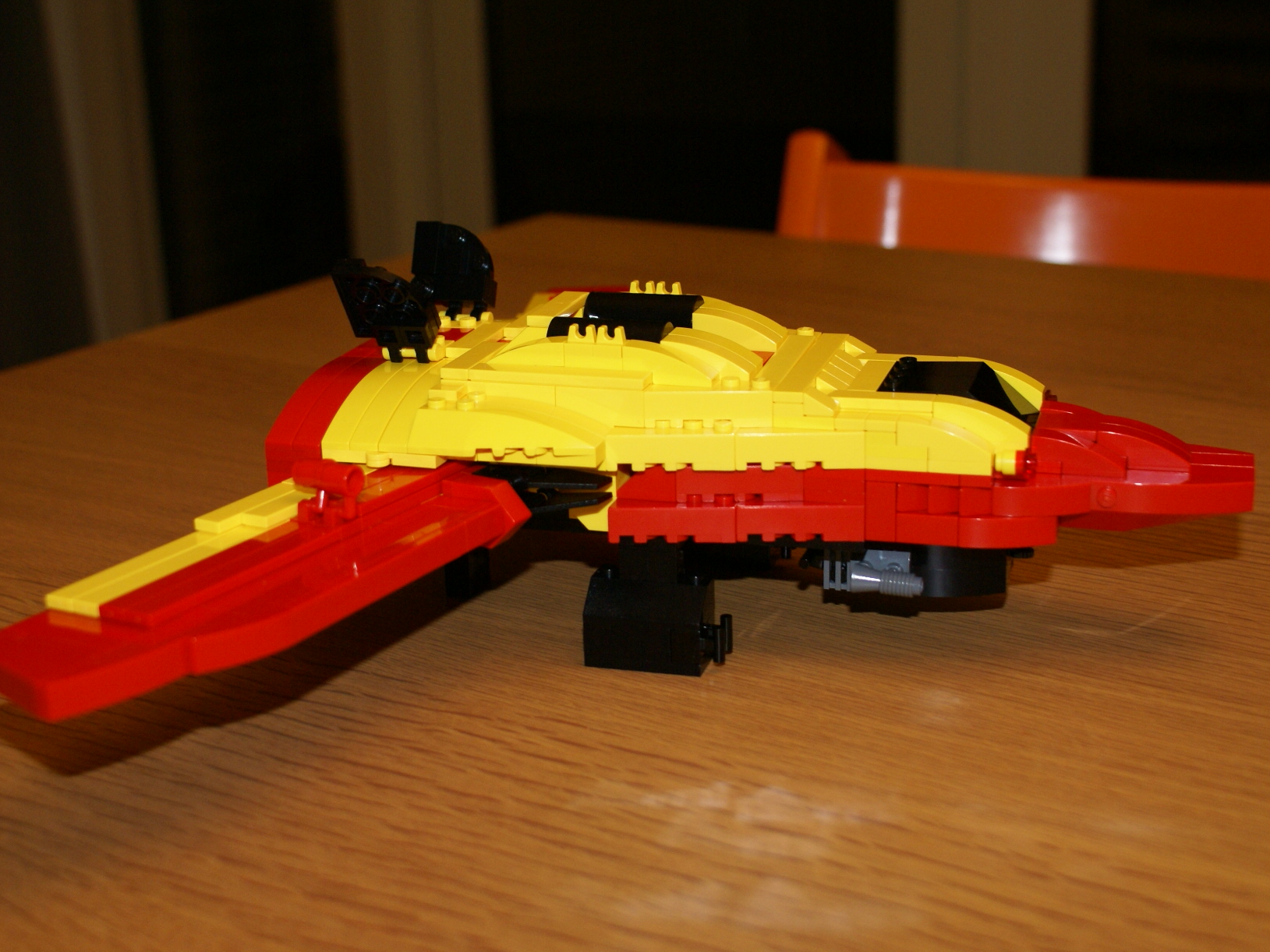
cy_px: 460
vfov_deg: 28.6
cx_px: 635
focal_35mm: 51
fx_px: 1871
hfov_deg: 37.5
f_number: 5
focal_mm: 30
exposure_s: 1/60
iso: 400
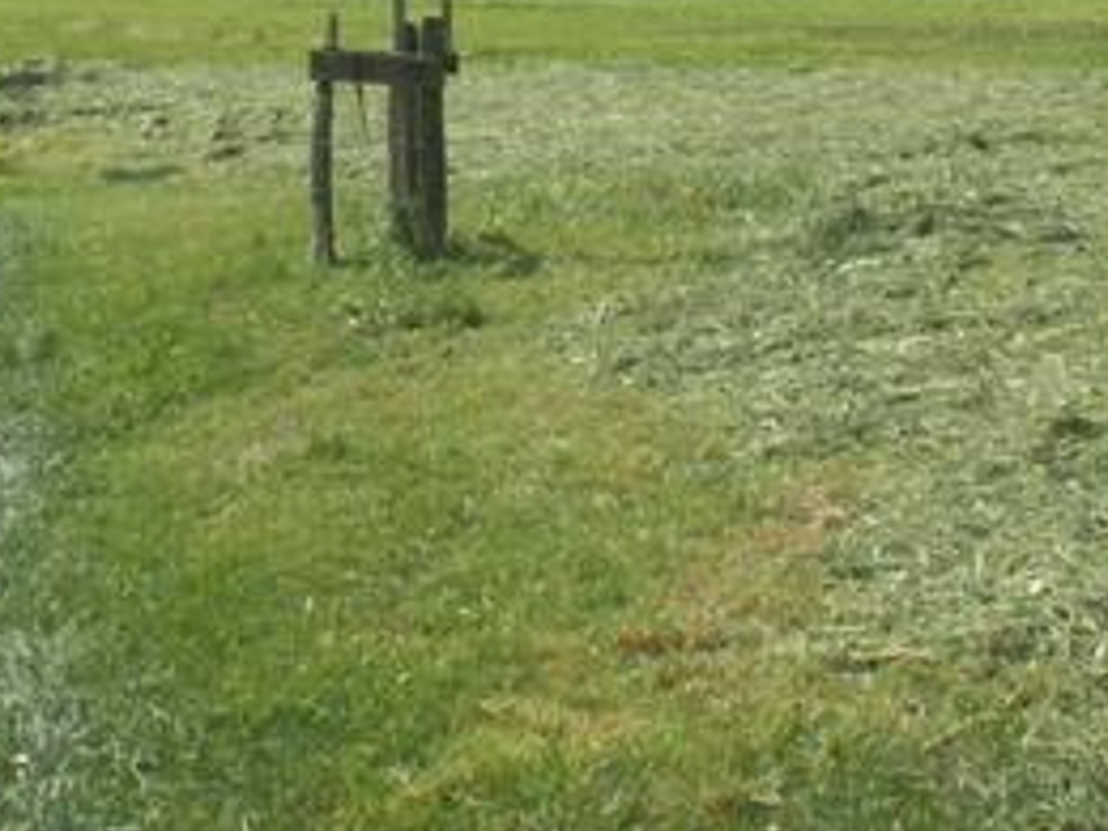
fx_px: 2753
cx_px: 345
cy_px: -153
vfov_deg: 16.5
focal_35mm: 86
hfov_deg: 22.6
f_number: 6.3
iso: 50
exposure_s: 1/200
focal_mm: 5.86
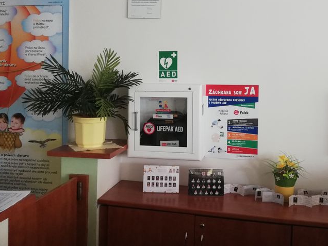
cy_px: 100
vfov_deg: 33.5
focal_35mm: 43
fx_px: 407
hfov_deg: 43.8
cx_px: 174
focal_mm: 3.81
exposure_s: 1/33.3
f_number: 2.2
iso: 250
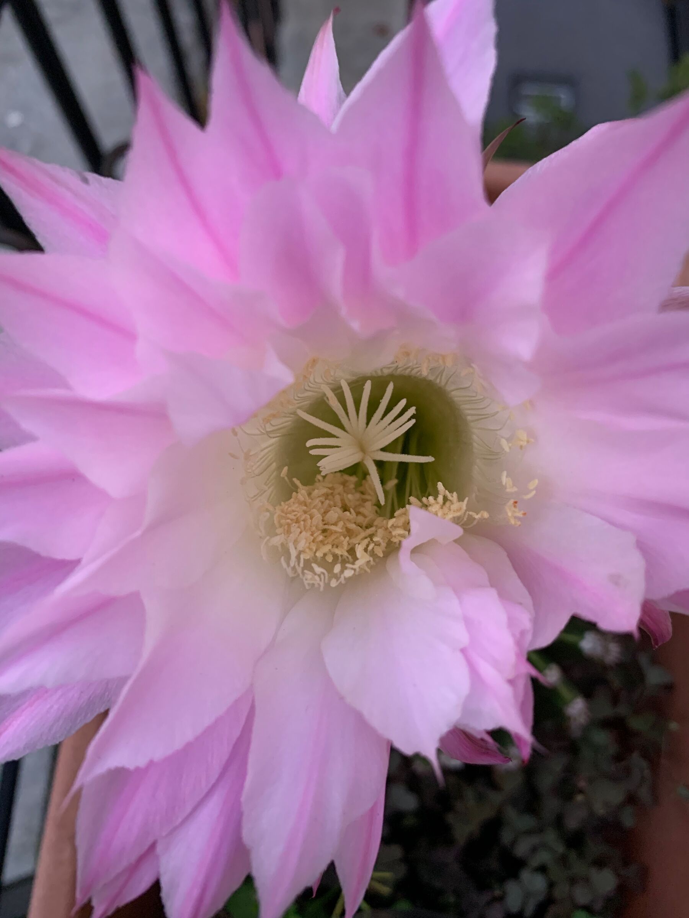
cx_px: 344
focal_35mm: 26
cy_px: 459
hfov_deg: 53.1
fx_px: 690
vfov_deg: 67.3
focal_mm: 4.25
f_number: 1.8
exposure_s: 1/40
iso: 400
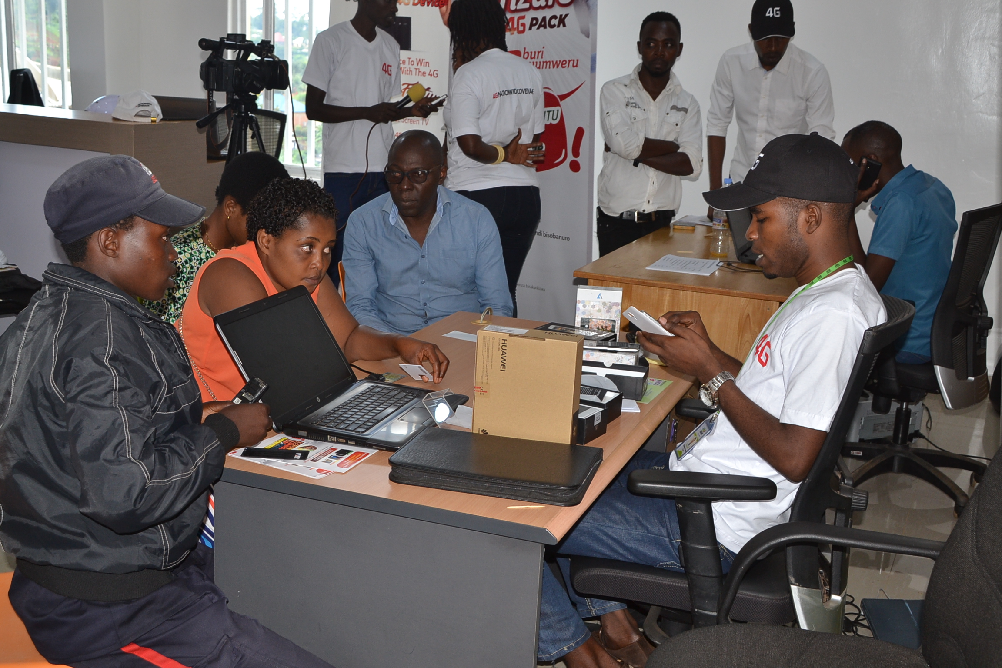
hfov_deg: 49.6
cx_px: 501
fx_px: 1085
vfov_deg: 34.2
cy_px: 334
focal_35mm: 39
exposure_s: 1/80
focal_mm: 26
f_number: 5.6
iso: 400
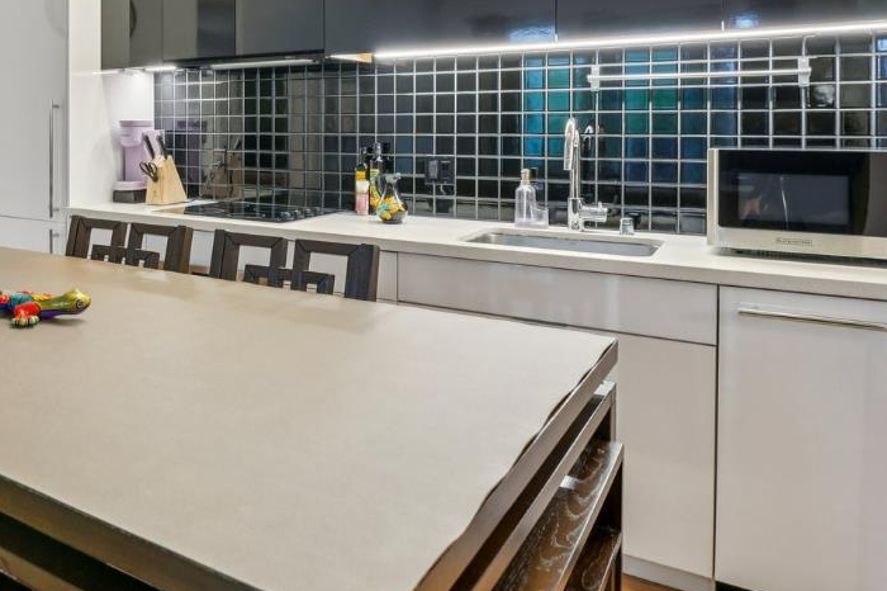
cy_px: 134
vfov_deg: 42.0
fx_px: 739
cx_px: 171
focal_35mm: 30
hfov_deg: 57.1
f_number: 8
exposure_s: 1/20
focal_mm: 14
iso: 640
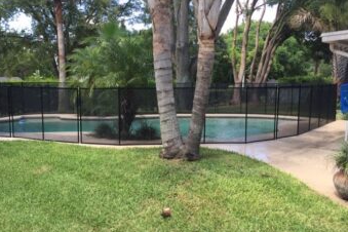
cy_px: 117
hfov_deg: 54.2
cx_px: 148
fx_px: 338
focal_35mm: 35
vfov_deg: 37.9
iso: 32
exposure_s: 1/257
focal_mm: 4.15
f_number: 2.2
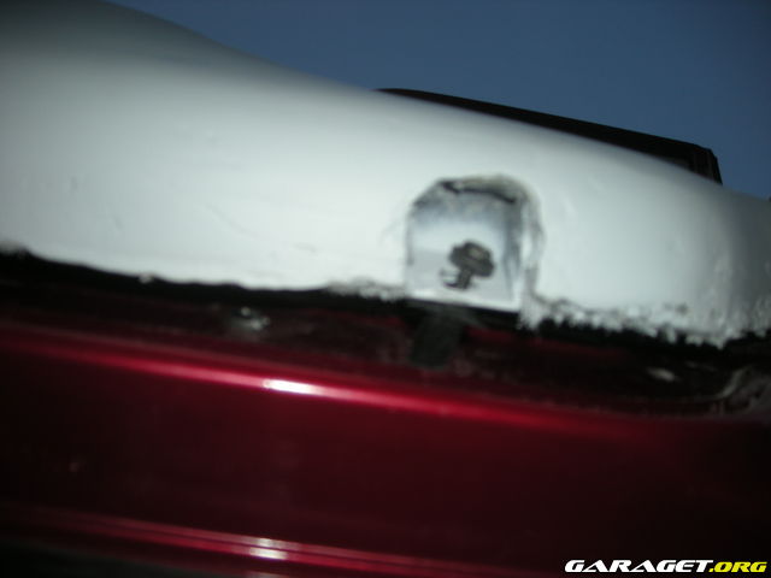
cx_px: 386
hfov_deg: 52.6
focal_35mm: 35
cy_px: 289
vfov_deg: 40.7
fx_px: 780
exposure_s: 1/60
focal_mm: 5.7
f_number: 2.8
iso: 50
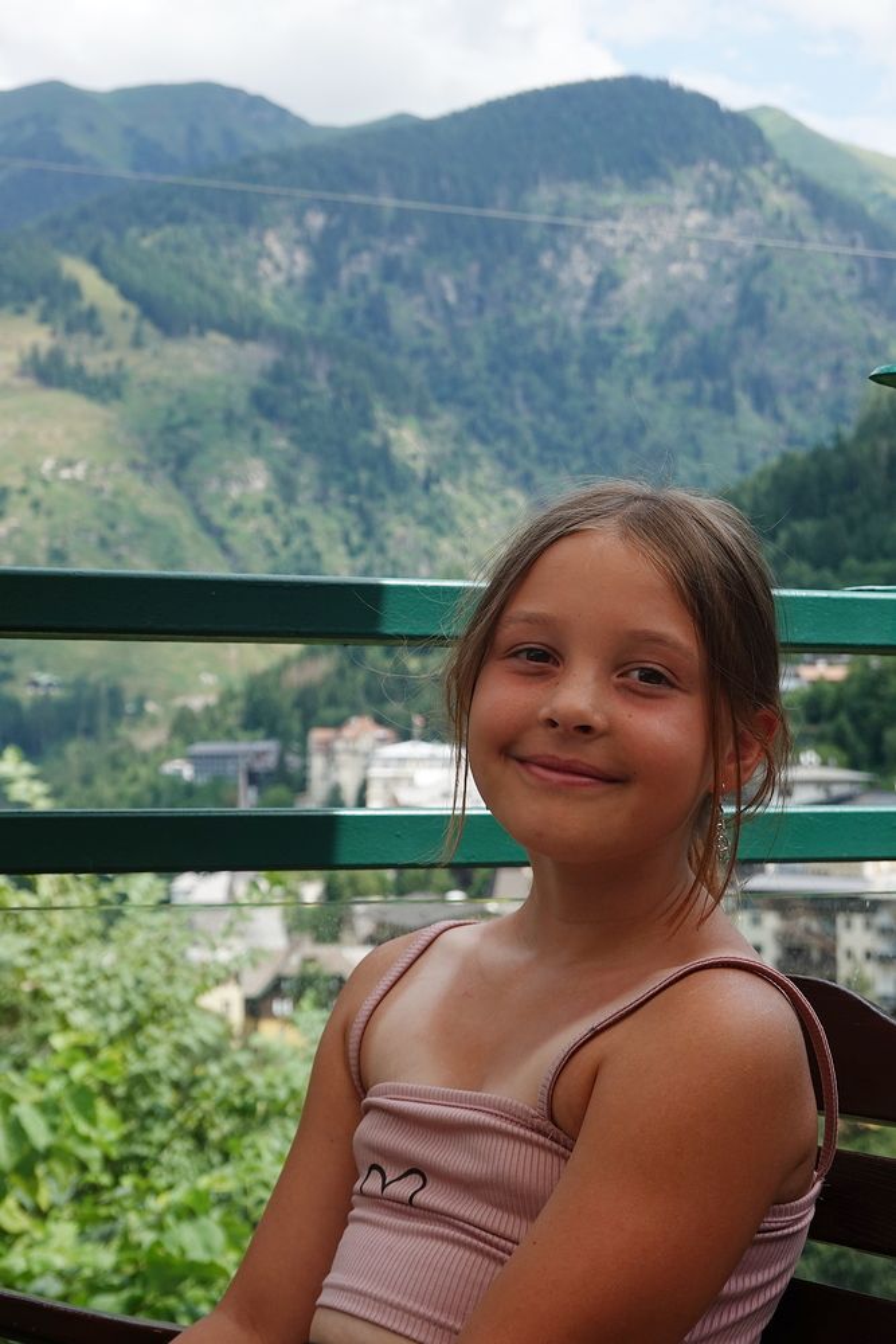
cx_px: 448
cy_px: 672
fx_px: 2575
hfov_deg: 19.7
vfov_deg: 29.2
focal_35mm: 69
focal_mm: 25.34
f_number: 4.5
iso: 125
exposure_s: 1/500
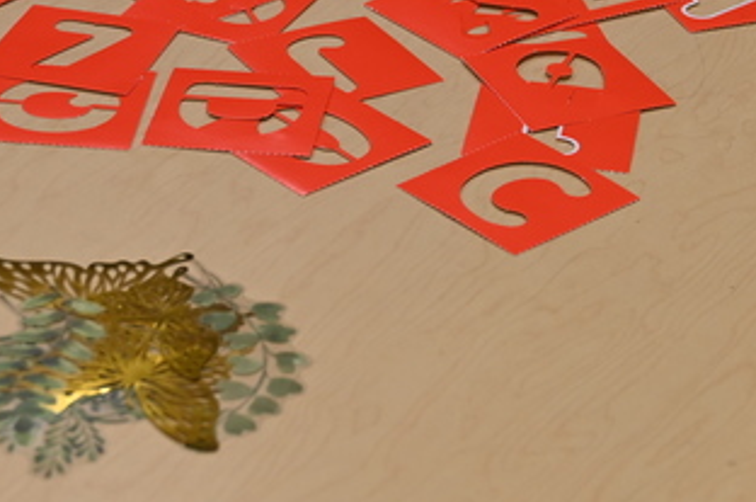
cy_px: 86
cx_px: 620
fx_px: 2684
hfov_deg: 15.9
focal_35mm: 128
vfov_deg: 10.6
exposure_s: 1/125
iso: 450
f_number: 4
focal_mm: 39
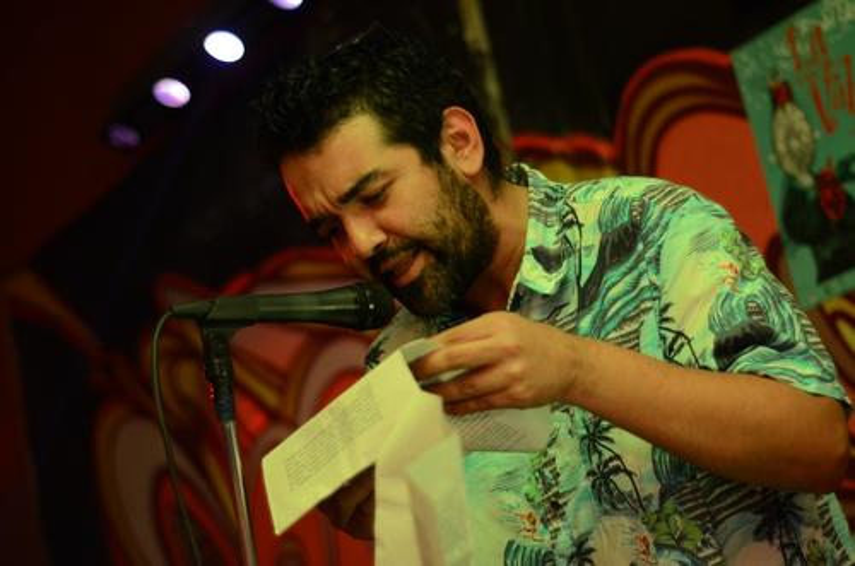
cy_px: 283
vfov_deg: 18.1
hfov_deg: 27.0
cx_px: 428
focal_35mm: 75
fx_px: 1777
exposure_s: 1/25
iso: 1600
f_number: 1.8
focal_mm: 50
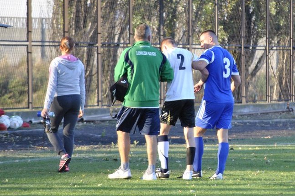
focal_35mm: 302
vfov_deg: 4.5
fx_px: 2473
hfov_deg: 6.8
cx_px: 148
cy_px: 98
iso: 800
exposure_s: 1/250
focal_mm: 200
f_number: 5.6
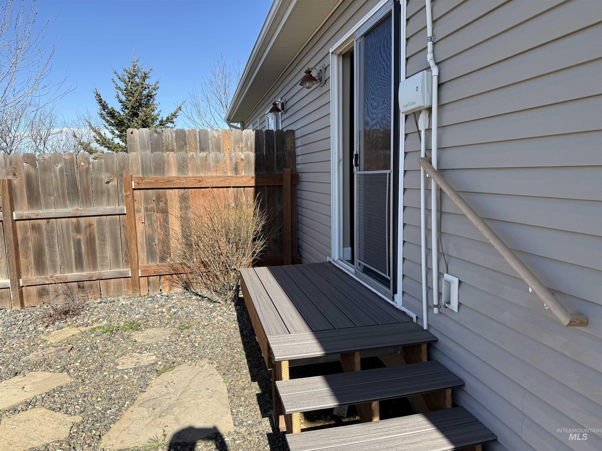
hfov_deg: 71.6
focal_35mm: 24
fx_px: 417
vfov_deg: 56.8
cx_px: 301
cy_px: 226
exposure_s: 1/3021
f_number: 1.78
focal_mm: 6.76
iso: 80
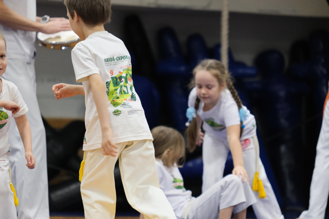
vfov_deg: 4.6
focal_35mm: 300
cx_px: 164
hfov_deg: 6.9
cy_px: 110
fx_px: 2742
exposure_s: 1/250
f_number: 4.8
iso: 6400
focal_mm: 200
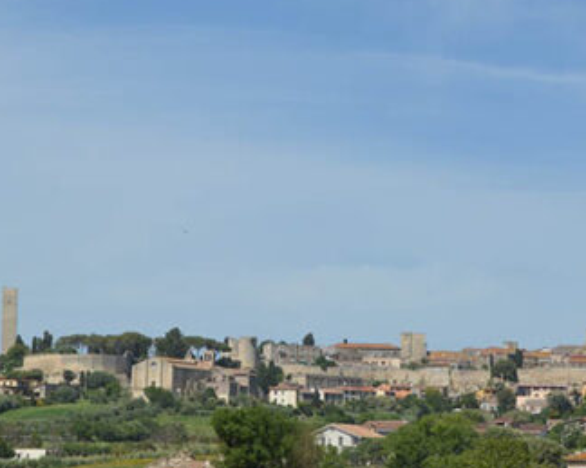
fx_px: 2722
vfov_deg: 9.8
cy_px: 187
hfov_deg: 12.3
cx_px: 275
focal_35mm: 157
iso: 100
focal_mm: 52
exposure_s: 1/400
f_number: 10
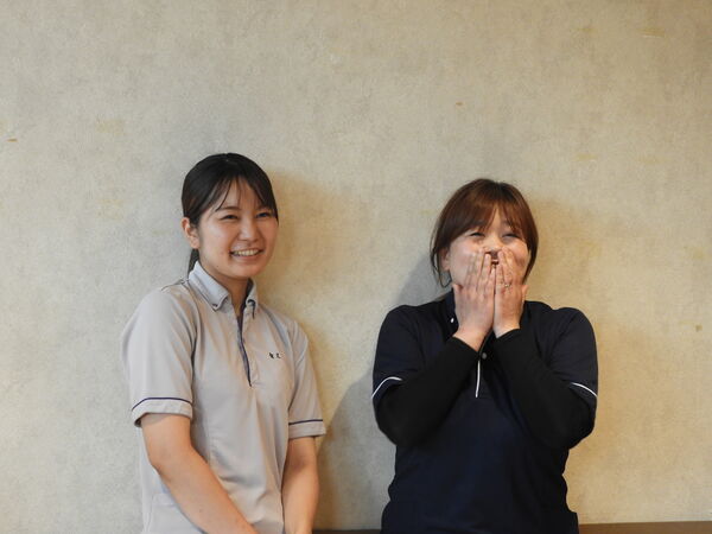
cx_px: 356
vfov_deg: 14.1
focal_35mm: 105
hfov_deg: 18.7
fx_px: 2160
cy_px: 267
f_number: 4.8
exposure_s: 1/60
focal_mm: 18.8
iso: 360
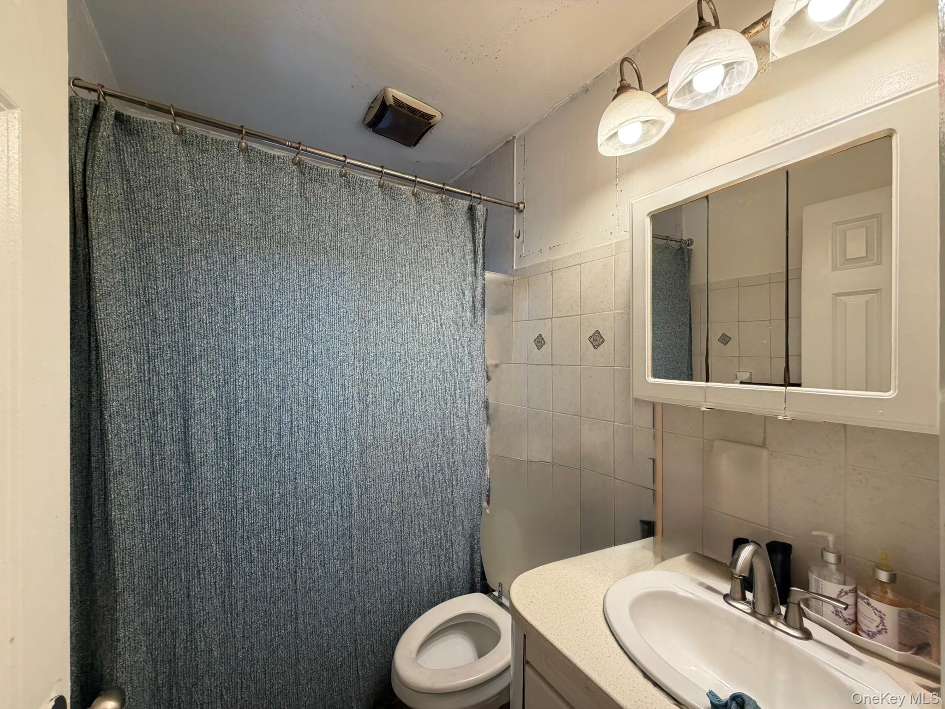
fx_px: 382
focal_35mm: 14
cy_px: 354
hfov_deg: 102.1
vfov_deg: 85.7
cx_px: 472
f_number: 2.2
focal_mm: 2.22
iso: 320
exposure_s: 1/60
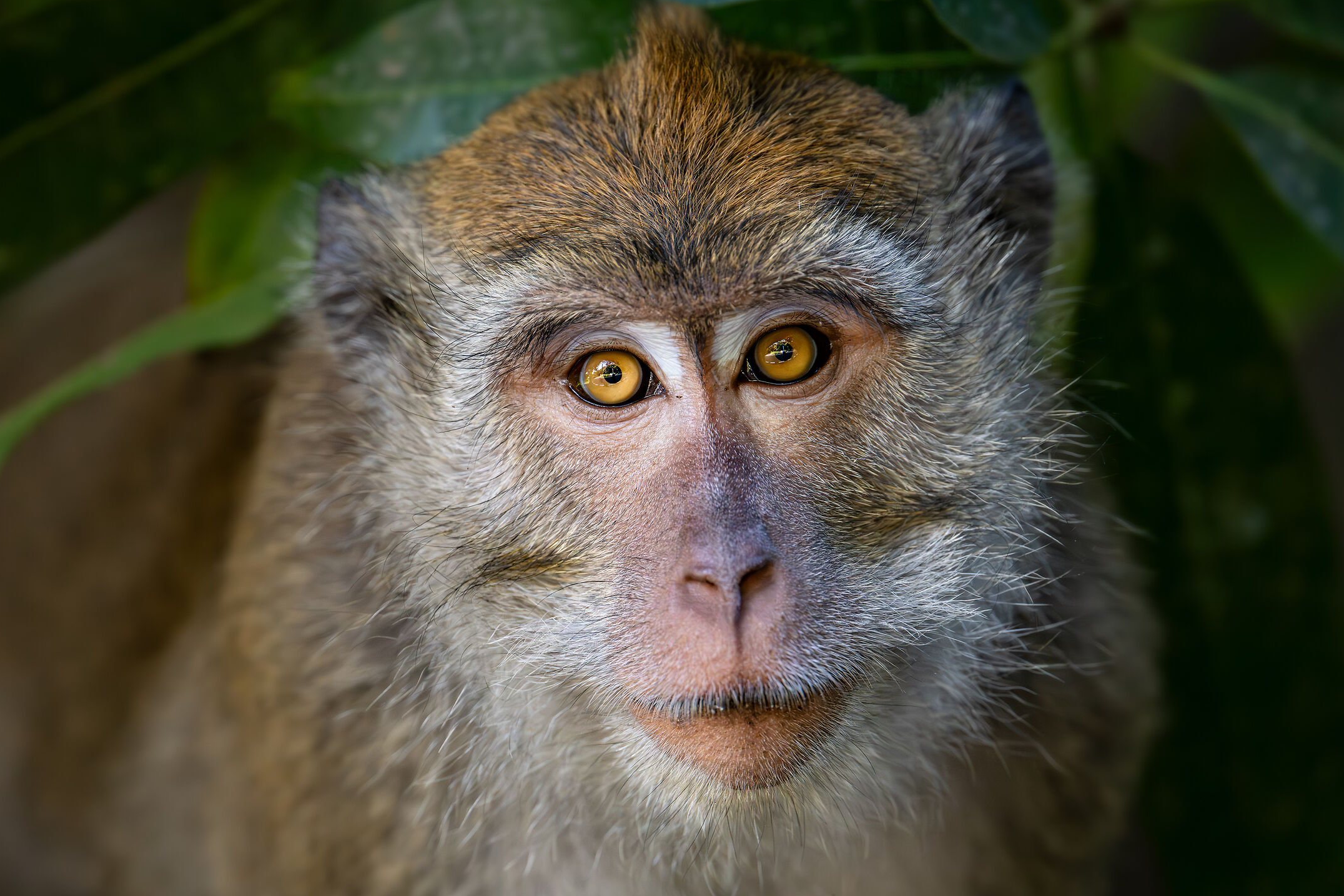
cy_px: 487
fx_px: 16651
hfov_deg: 4.6
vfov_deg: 3.1
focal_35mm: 446
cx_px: 746
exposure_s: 1/500
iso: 6400
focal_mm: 400
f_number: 4.5
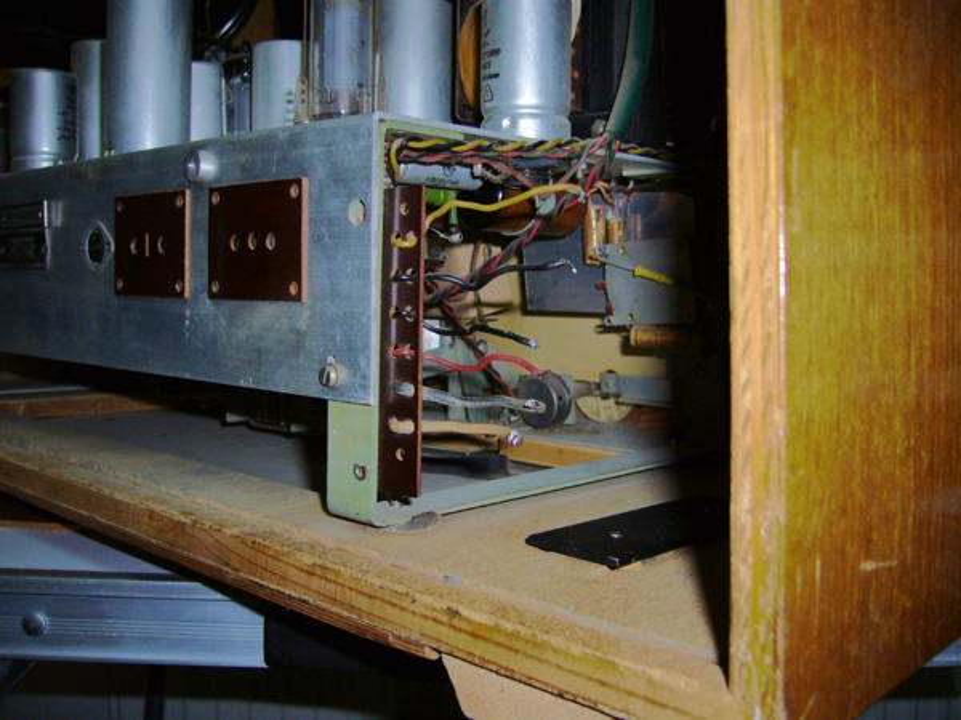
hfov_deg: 52.6
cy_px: 360
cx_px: 480
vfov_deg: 40.7
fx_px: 972
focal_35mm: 35
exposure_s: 1/30
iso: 100
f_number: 2.8
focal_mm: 5.8
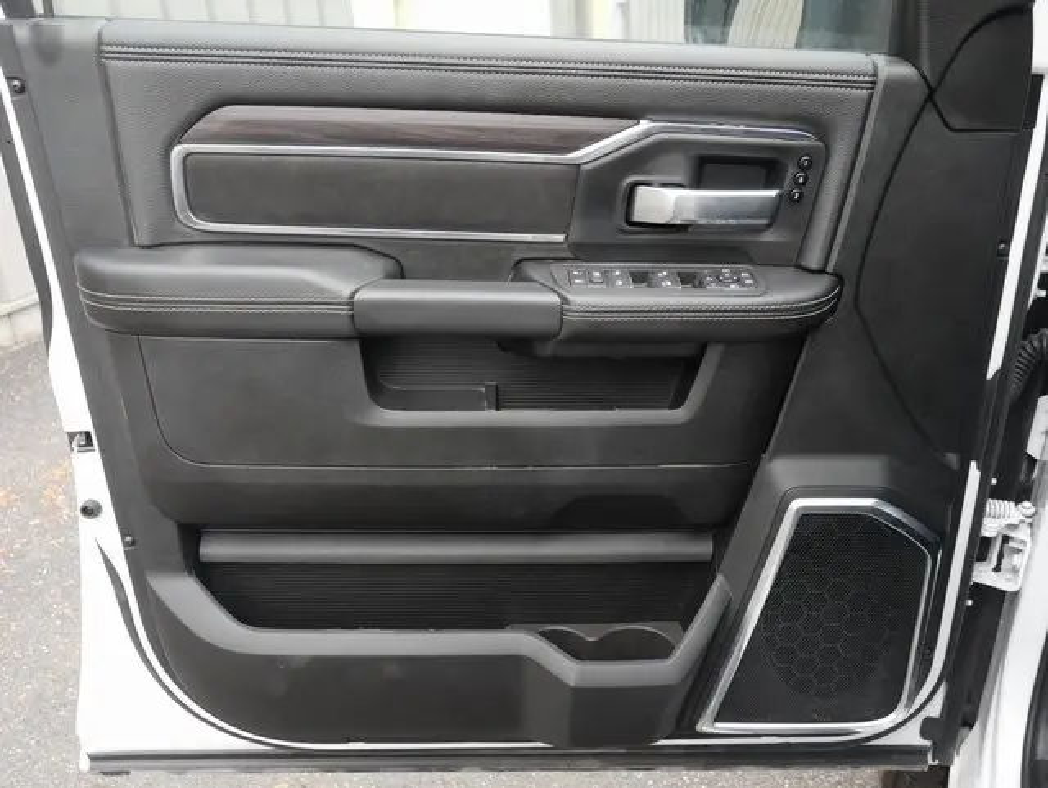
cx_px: 524
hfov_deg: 56.8
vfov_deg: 44.2
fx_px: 970
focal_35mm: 32
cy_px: 394
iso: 320
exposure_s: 1/60
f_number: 5
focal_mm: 16
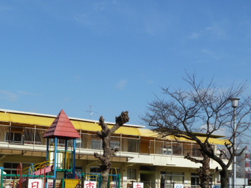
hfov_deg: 35.4
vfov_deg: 26.8
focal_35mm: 54
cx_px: 101
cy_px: 134
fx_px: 392
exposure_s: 1/400
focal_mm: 6.1
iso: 80
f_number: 5.6
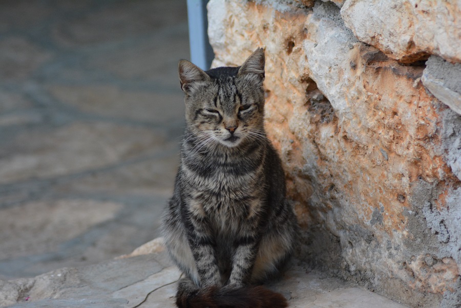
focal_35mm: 188
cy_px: 154
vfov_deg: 7.3
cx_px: 230
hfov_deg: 11.0
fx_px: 2401
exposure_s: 1/125
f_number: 4.2
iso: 1600
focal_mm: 125
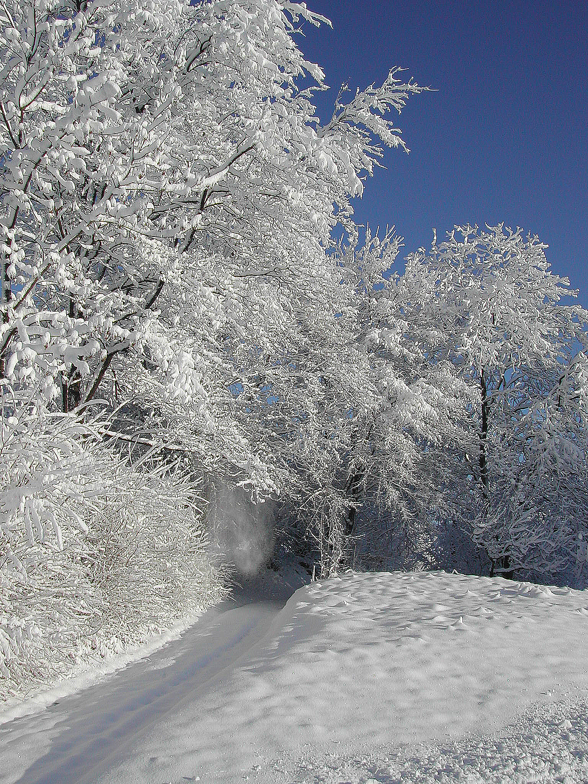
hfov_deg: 37.7
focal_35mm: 38
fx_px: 861
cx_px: 294
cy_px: 392
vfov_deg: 49.0
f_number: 7.6
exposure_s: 1/398
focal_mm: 8
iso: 100
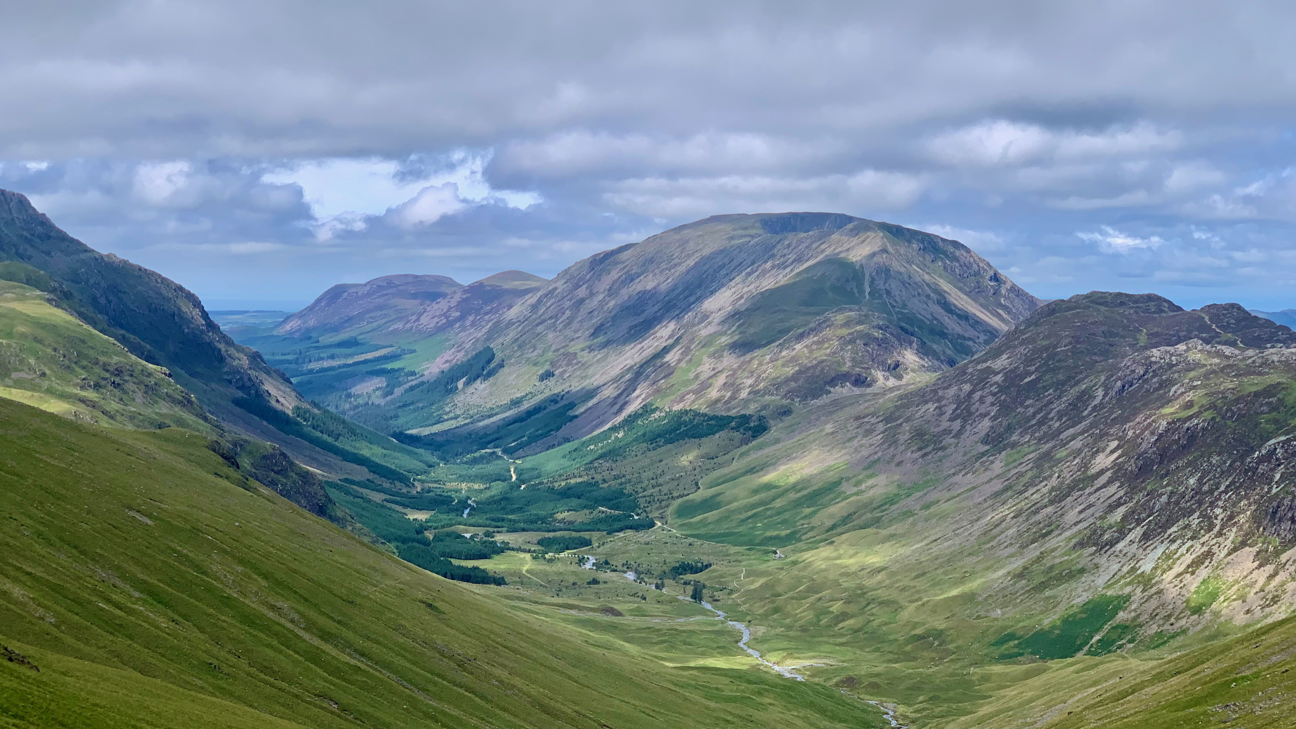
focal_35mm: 57
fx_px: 1959
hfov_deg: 36.6
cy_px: 415
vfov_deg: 21.1
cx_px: 647
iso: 16
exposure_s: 1/1115
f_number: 2.4
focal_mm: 6
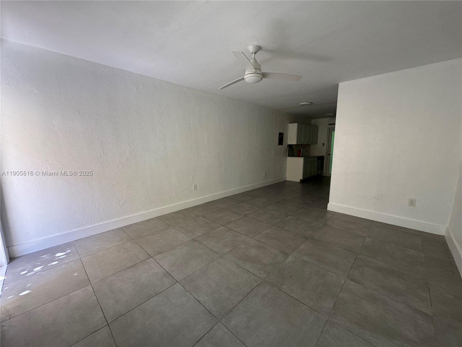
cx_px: 231
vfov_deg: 85.7
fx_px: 187
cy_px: 174
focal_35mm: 14
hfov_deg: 102.1
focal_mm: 2.22
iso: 200
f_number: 2.2
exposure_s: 1/99
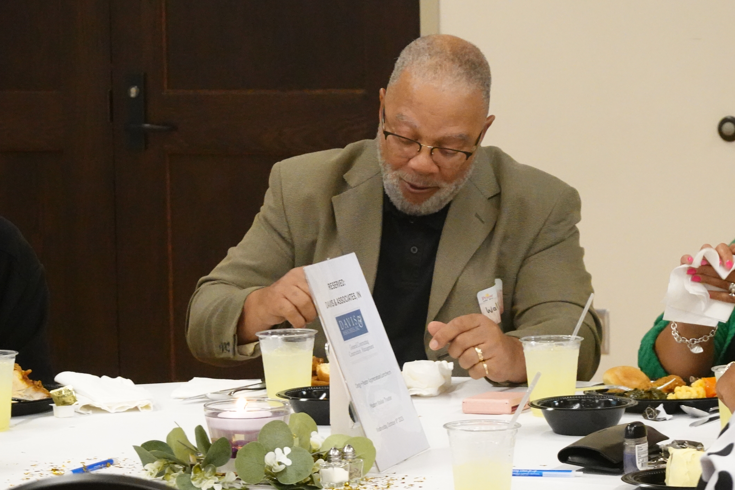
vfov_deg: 8.2
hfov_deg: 12.2
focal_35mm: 168
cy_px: 211
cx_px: 437
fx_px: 3430
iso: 4000
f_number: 4.5
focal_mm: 46.97
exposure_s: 1/160
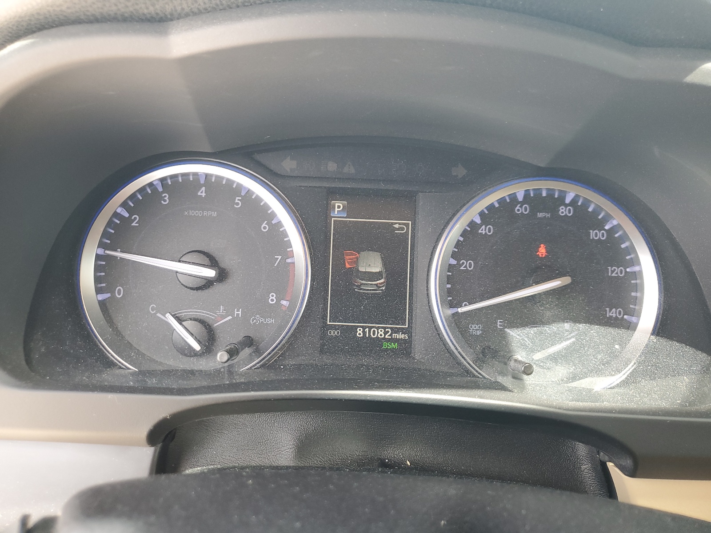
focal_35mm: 26
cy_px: 266
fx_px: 534
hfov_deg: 67.3
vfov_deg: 53.1
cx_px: 356
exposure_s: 1/120
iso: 59
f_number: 1.5
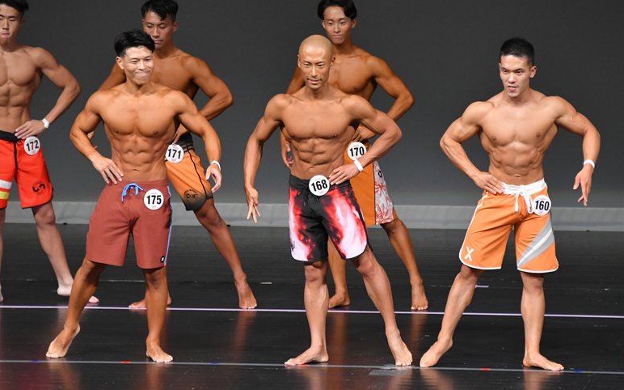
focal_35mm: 353
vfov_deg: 3.7
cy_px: 199
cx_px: 312
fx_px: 6001
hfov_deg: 6.0
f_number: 5.6
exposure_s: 1/400
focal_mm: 230
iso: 4000
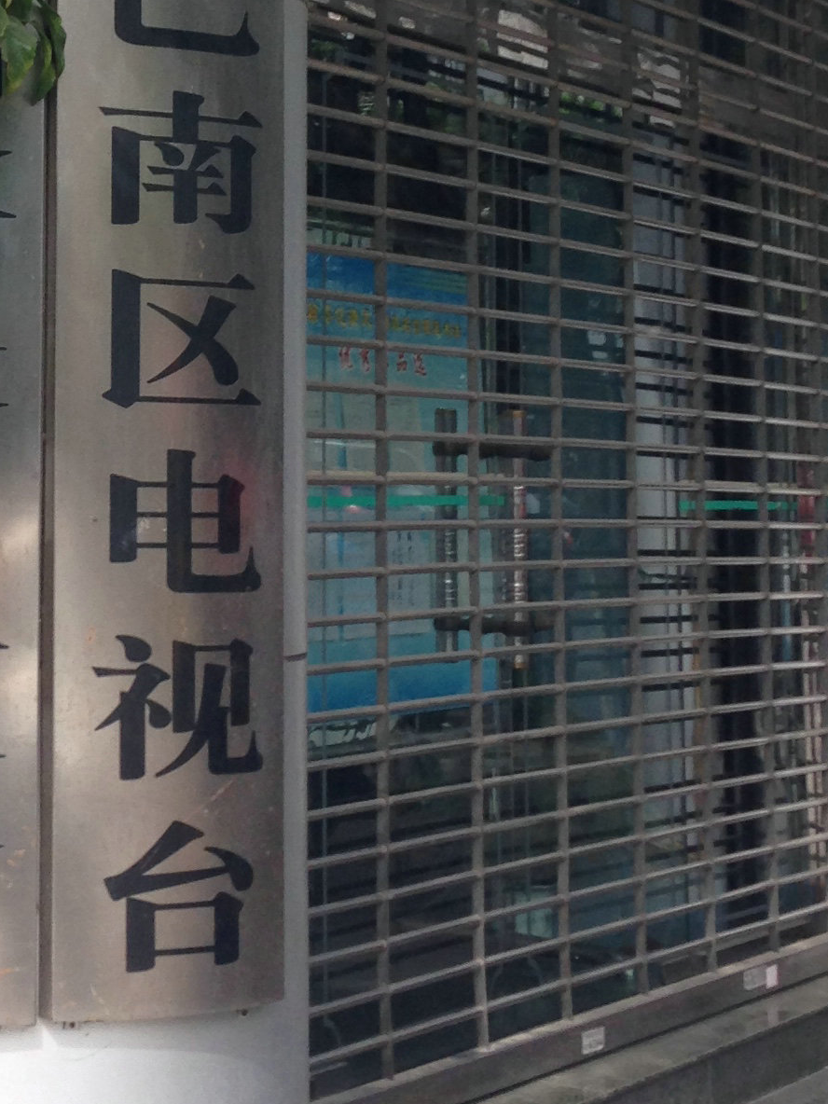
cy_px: 141
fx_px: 2902
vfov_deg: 21.1
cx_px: -105
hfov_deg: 15.7
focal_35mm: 91
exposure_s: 1/298
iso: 50
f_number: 2.4
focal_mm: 4.12
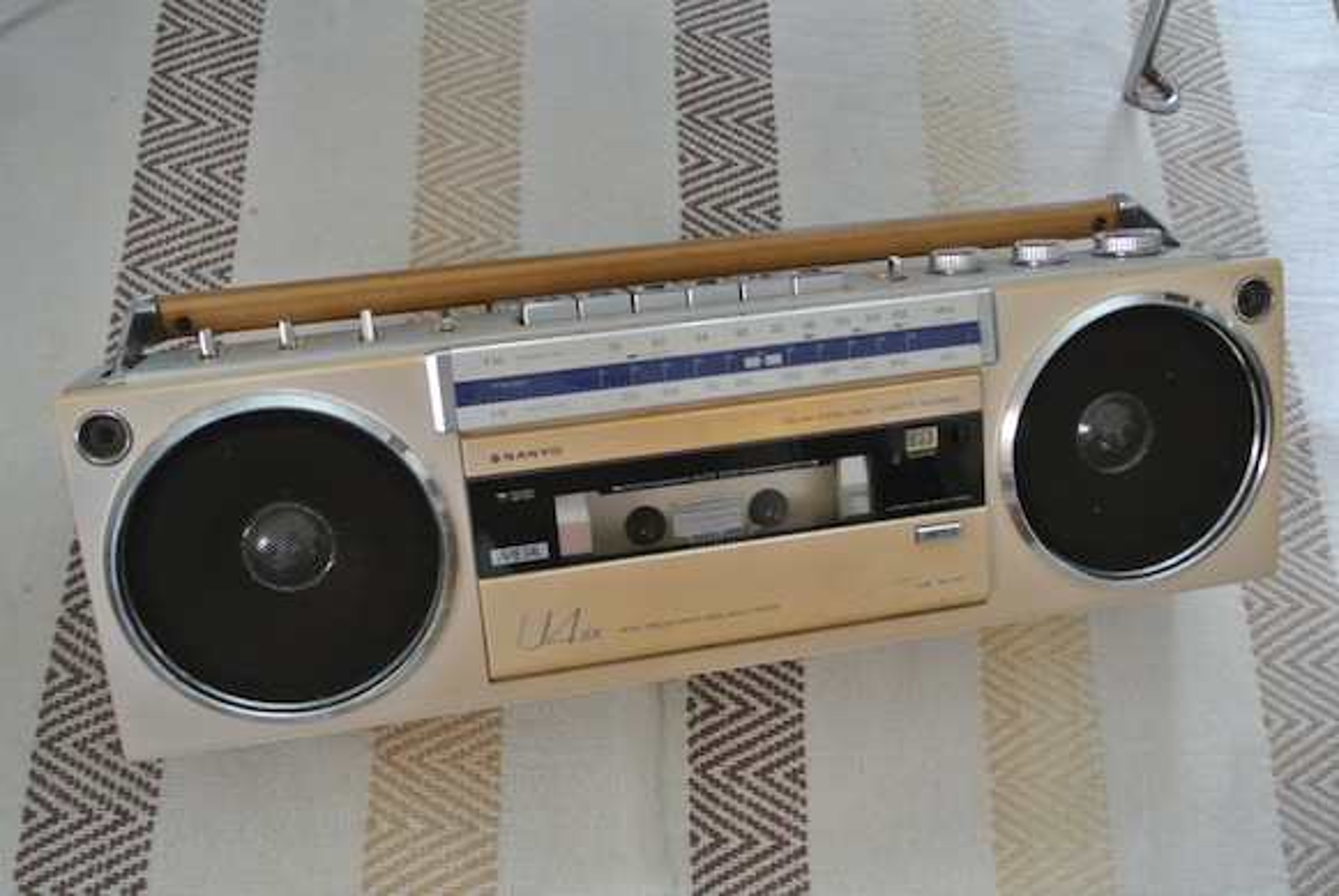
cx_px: 670
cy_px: 448
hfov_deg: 54.4
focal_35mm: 35
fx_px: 1303
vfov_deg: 38.0
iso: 800
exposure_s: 1/30
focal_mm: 13.1
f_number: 4
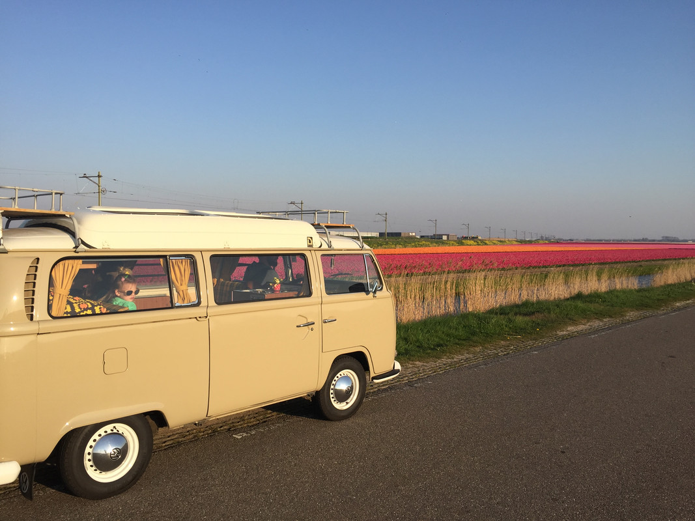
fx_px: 582
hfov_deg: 61.7
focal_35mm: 29
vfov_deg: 48.2
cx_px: 348
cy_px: 260
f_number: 2.2
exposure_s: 1/1319
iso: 32
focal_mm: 4.15
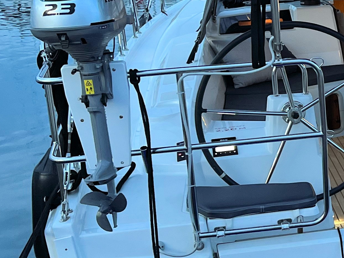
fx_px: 835
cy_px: 111
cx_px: 472
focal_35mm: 84
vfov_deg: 17.6
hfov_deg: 20.8
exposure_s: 1/59
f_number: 1.5
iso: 320
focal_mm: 5.7
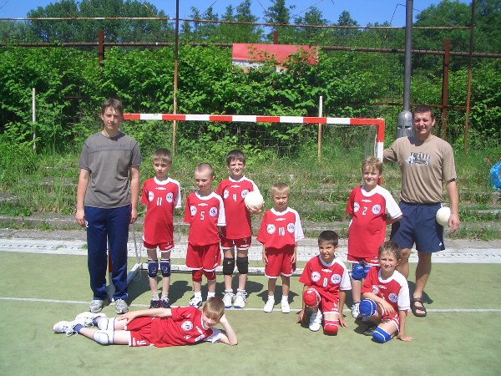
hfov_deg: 52.6
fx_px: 507
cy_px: 188
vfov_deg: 40.7
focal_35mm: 35
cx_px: 250
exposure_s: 1/500
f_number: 4.3
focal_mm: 5.8
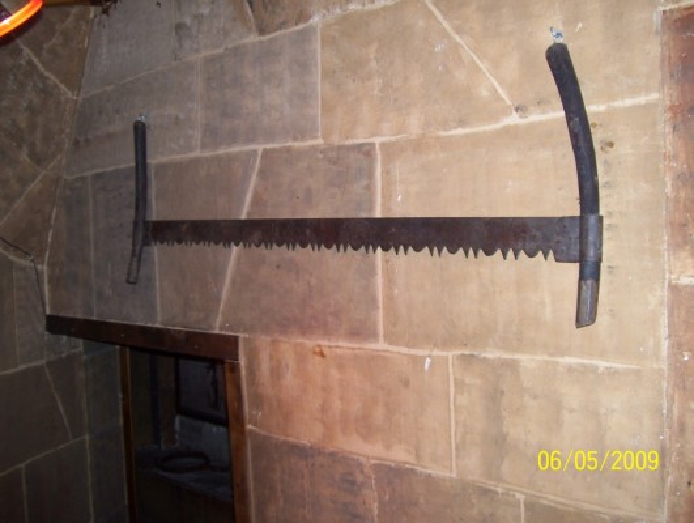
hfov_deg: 51.3
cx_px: 347
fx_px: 723
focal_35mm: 36
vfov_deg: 39.8
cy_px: 262
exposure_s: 1/60
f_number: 2.7
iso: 80
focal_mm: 6
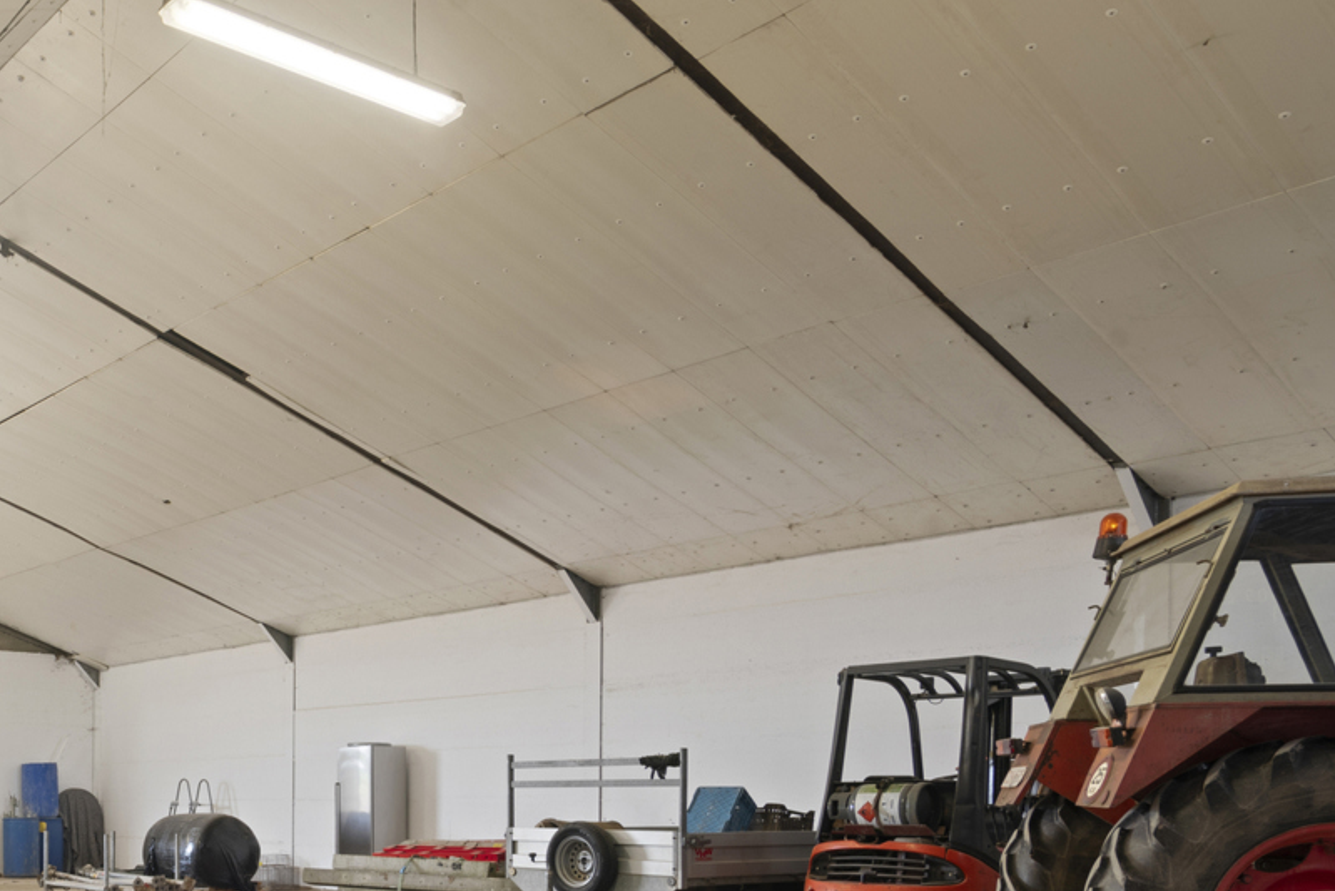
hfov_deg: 47.5
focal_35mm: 36
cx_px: 125
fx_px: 1335
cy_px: 856
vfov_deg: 34.2
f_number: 11
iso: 250
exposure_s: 3.2
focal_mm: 16
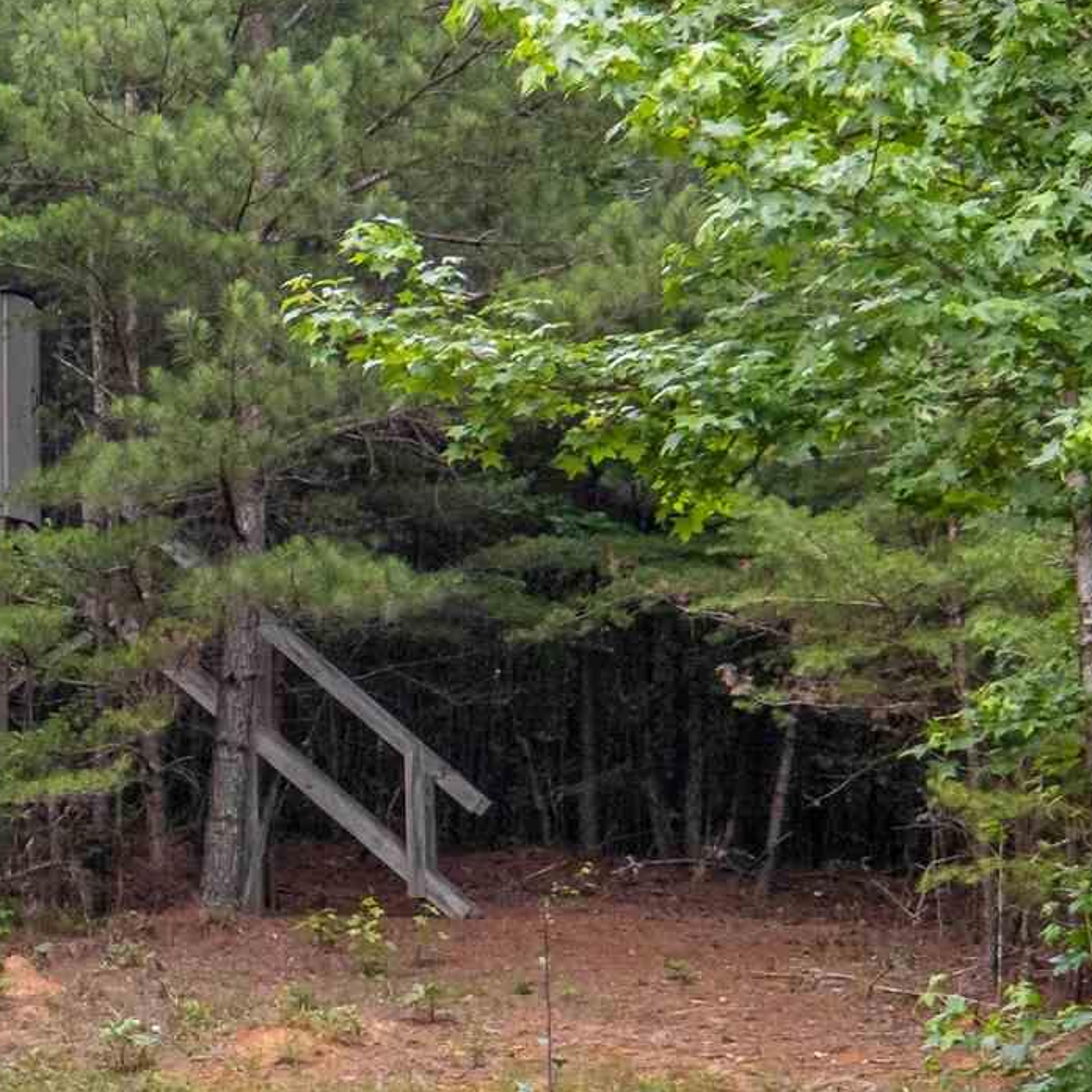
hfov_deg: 12.6
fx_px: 4818
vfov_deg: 12.9
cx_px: -215
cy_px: 844
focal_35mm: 135
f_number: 6.4
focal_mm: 24
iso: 800
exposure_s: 1/125
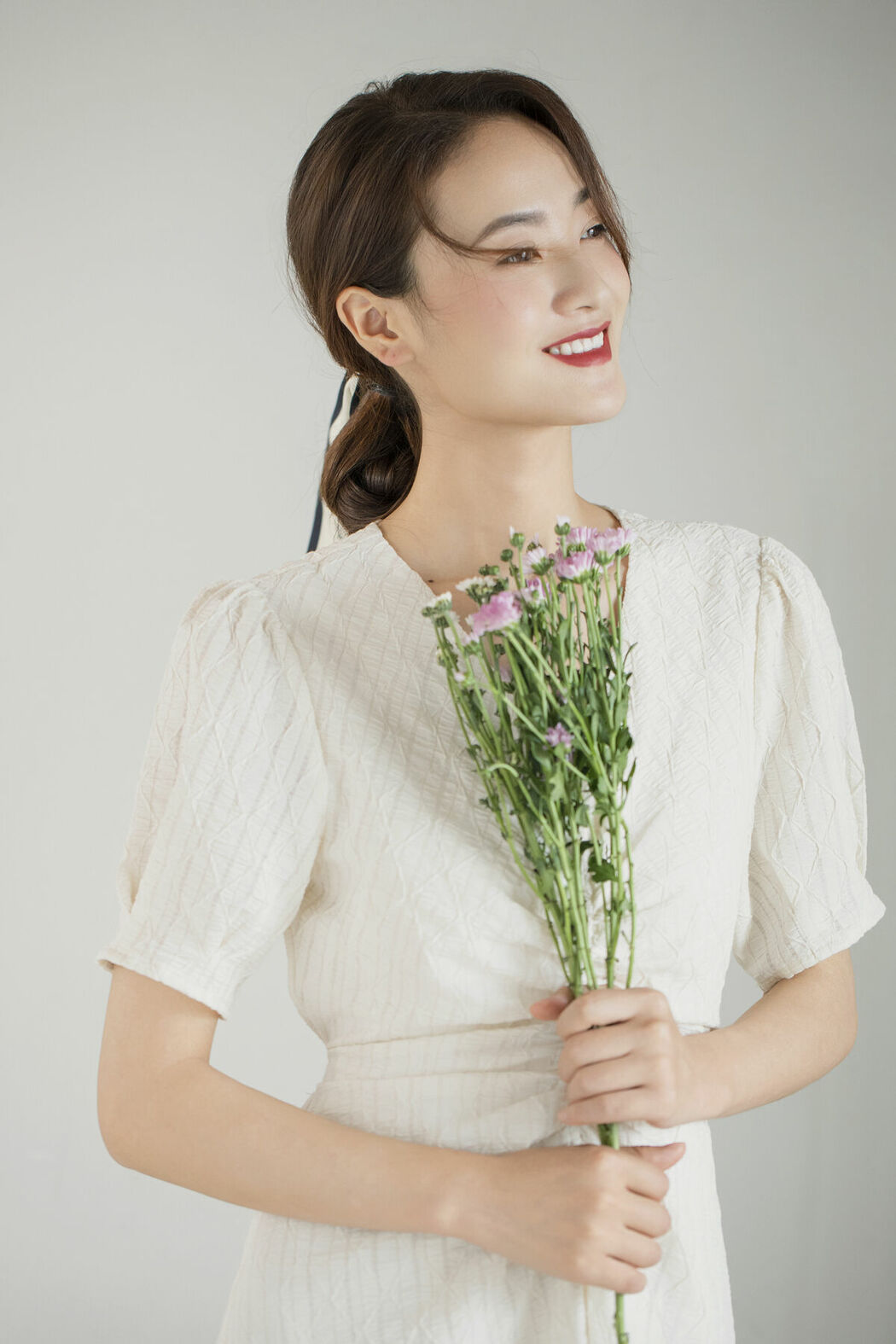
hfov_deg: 13.8
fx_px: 3696
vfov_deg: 20.6
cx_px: 448
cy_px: 672
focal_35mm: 99
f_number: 3.5
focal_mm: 100
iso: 1600
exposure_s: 1/125
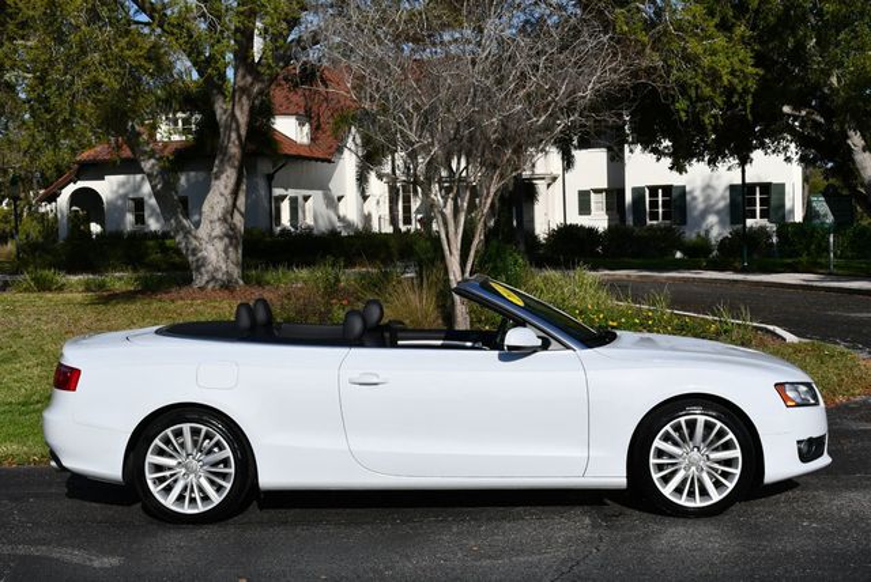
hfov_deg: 38.2
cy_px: 291
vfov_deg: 26.0
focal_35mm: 52
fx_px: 1259
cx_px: 436
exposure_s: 1/320
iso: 100
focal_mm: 26
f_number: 9
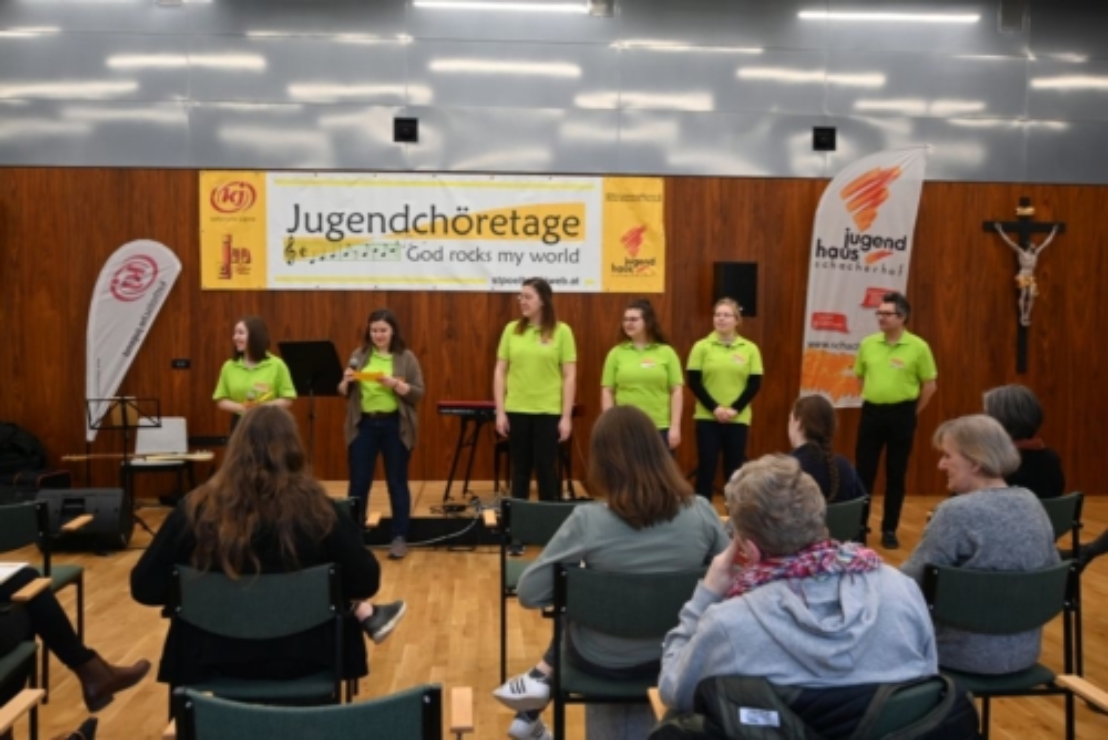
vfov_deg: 39.2
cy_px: 370
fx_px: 1039
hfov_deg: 56.1
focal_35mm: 34
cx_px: 554
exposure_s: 1/125
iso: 560
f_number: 4
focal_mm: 22.5
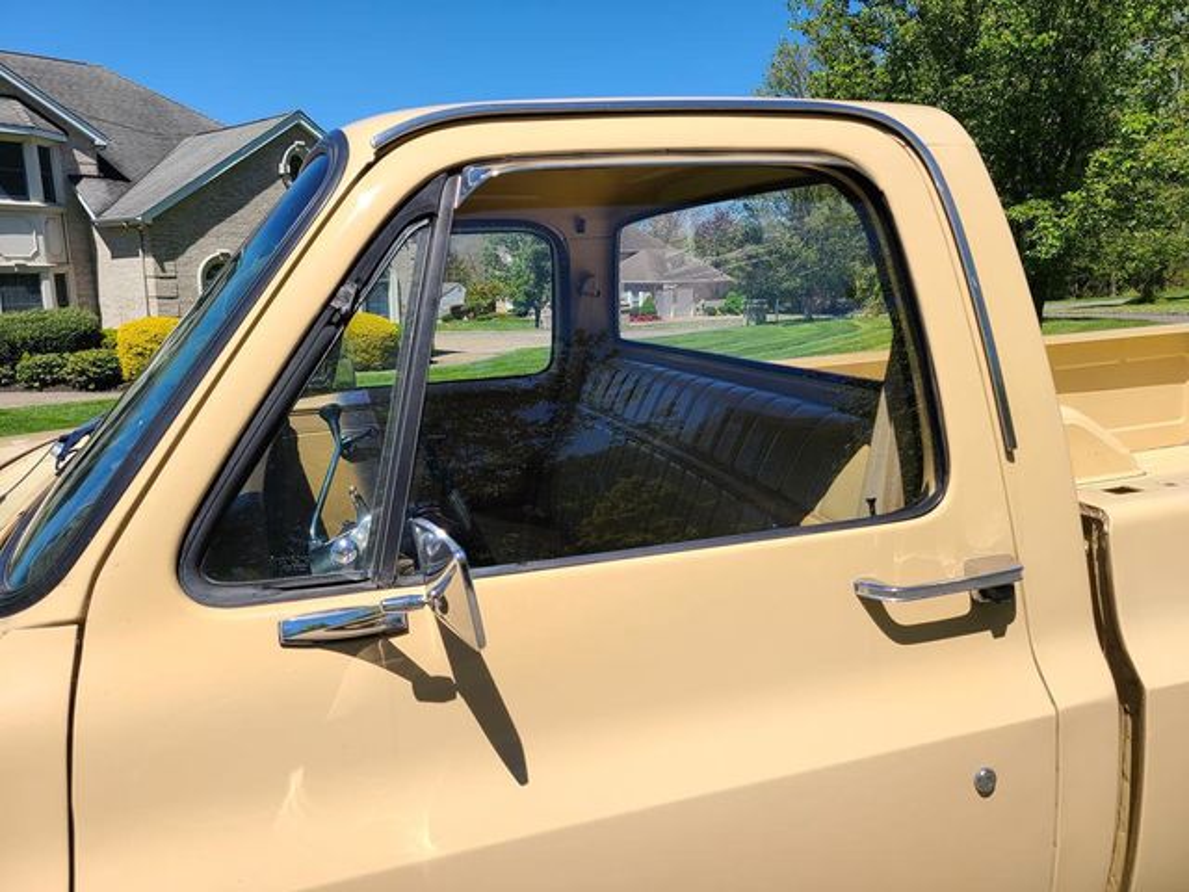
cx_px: 594
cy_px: 446
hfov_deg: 67.3
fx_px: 893
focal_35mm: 26
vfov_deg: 53.1
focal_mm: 5.4
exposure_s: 1/2365
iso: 40
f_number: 1.8
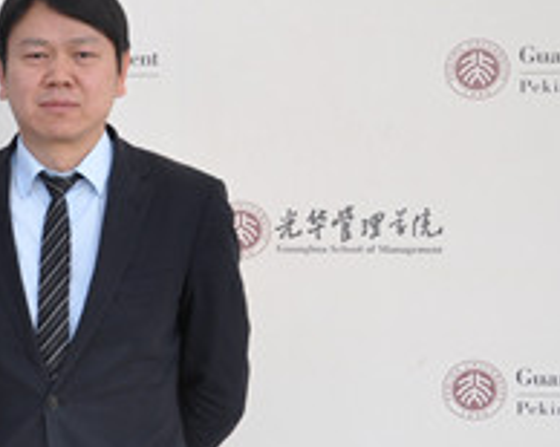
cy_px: 267
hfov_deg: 15.1
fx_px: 1948
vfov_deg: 13.1
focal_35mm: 118
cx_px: -297
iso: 200
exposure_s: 1/30
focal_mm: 25
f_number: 5.6
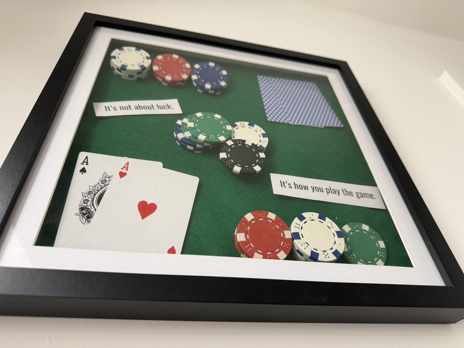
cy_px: 174
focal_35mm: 24
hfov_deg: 71.6
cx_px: 232
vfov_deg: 56.8
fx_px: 322
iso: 250
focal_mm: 6.76
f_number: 1.78
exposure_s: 1/50
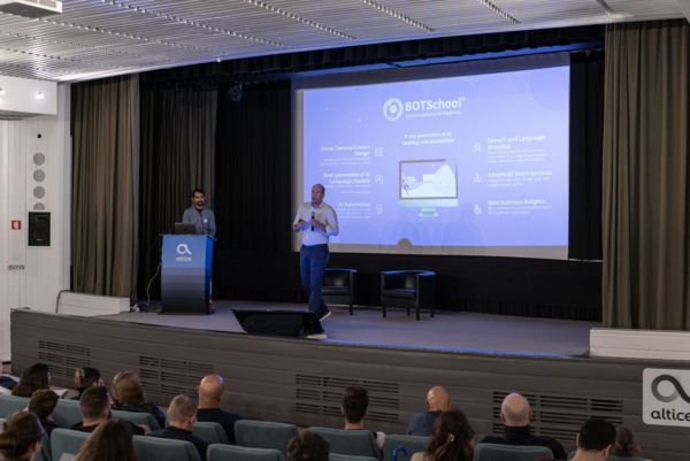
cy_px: 230
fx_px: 863
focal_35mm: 45
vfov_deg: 29.9
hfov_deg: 43.6
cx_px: 345
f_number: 2.8
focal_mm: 45
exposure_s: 1/50
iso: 1000
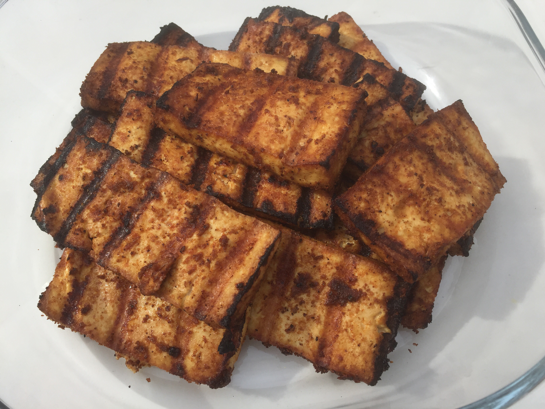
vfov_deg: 48.2
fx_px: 457
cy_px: 204
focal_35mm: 29
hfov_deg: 61.7
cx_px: 272
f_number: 2.2
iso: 32
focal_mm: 4.15
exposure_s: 1/1980
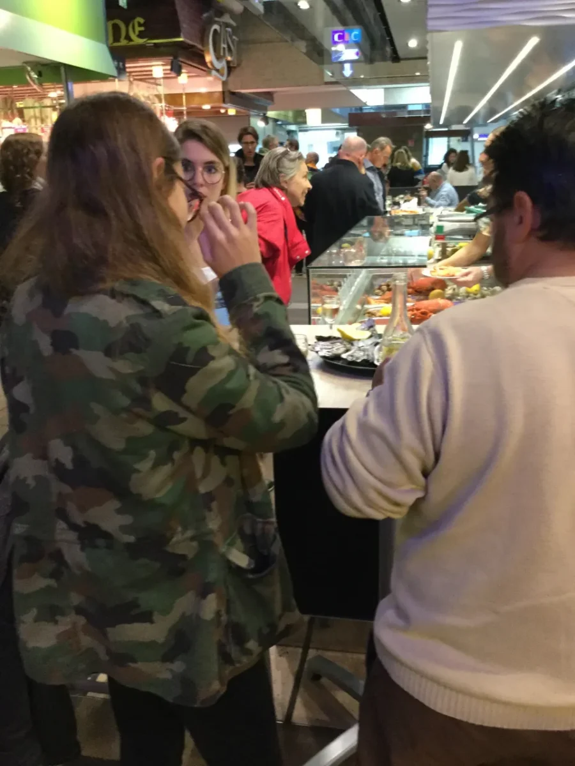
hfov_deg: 45.4
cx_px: 288
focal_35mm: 31
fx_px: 687
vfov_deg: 58.4
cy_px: 383
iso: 250
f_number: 2.4
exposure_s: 1/33
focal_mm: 3.3
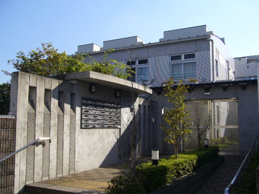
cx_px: 130
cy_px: 97
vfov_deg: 40.7
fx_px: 262
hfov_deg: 52.6
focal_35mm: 35
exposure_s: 1/250
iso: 80
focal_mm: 5.8
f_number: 5.6
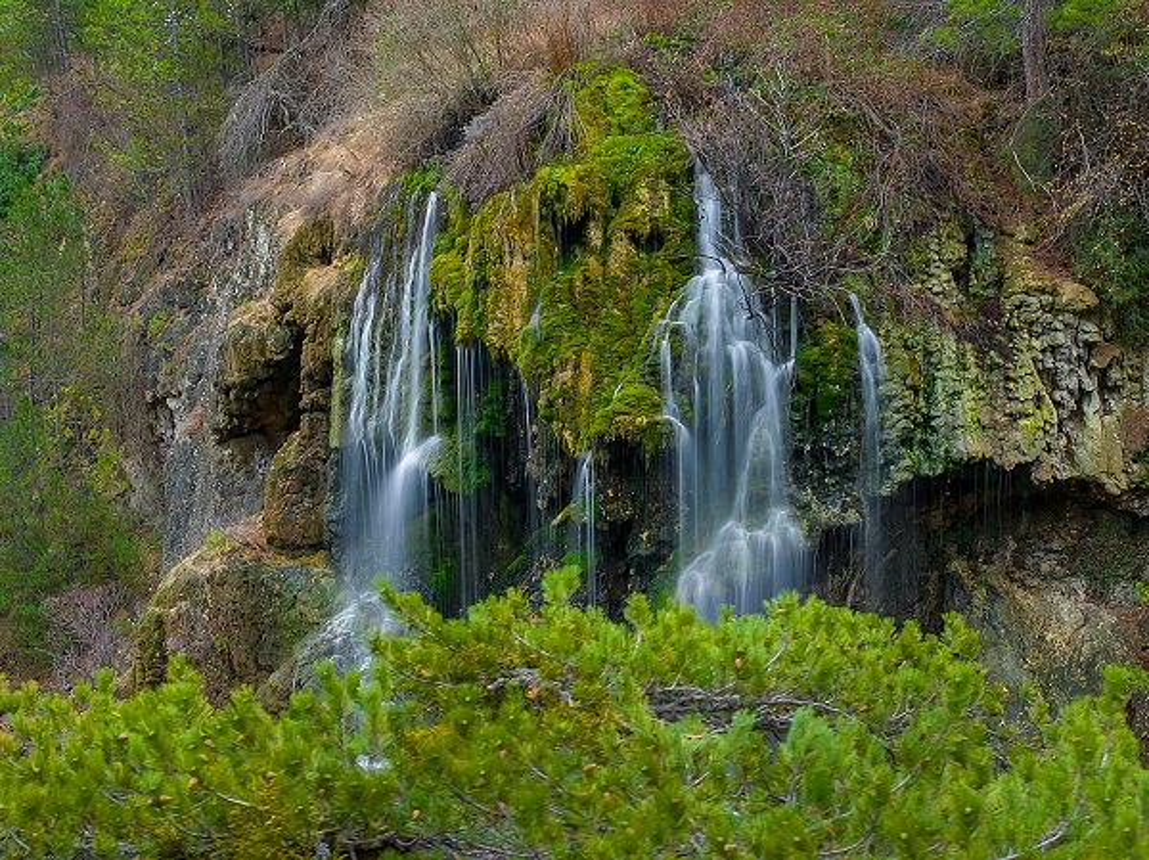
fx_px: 2322
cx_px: 574
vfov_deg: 21.0
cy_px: 430
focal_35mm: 70
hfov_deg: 27.8
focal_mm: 19.35
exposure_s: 1.3
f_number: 2.8
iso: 100
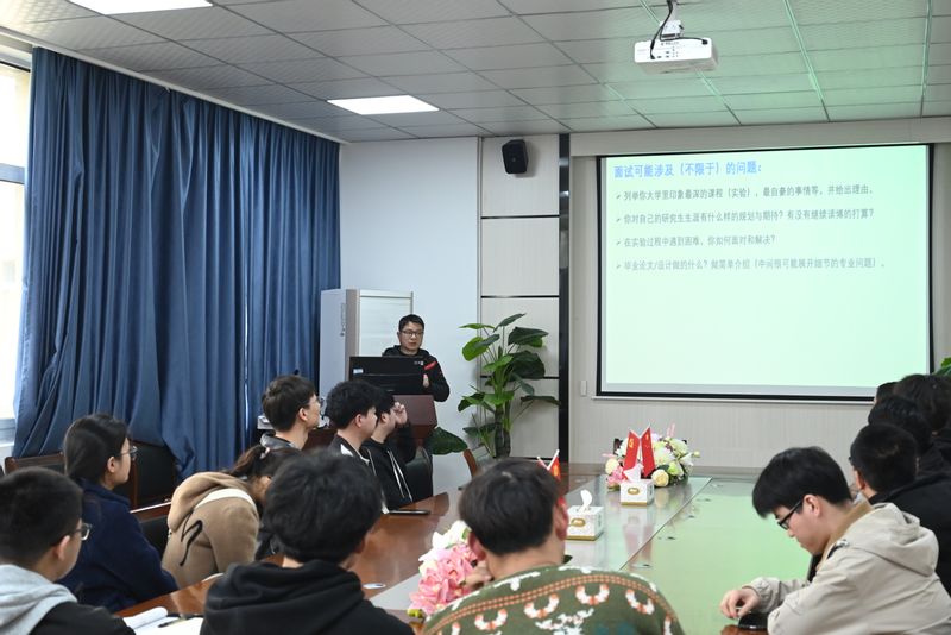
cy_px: 318
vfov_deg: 27.0
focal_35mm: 50
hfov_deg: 39.6
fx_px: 1321
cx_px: 476
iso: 2000
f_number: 6.3
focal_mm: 50
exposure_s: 1/100
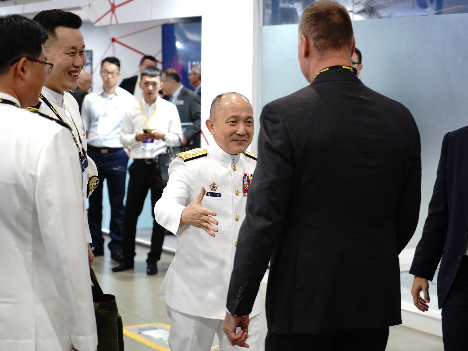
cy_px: 176
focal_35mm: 76
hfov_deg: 25.7
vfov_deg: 19.4
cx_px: 242
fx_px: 1028
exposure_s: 1/250
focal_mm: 70
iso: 2500
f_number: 4
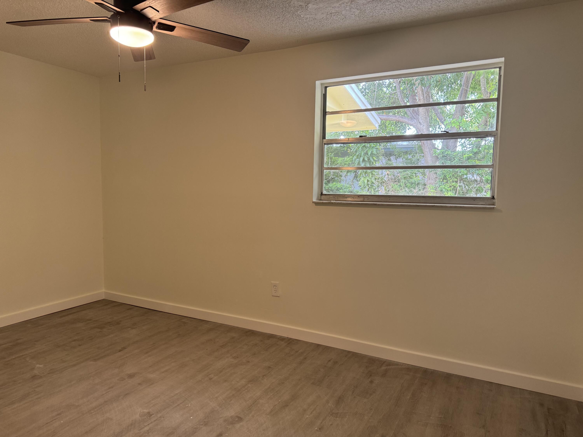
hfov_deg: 71.6
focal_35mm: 24
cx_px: 292
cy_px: 218
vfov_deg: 56.8
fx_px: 404
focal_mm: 6.76
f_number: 1.78
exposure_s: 1/60
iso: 160
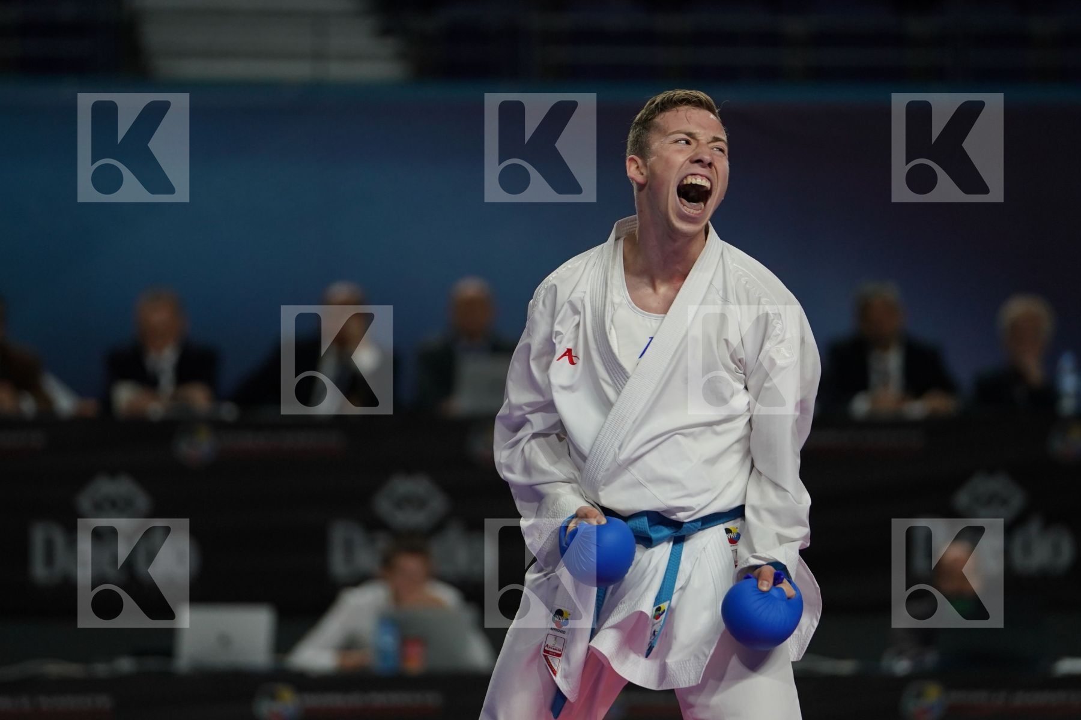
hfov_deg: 7.2
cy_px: 360
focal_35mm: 288
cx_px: 540
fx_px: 8647
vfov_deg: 4.8
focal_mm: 192
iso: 1000
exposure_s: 1/1000
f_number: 2.8
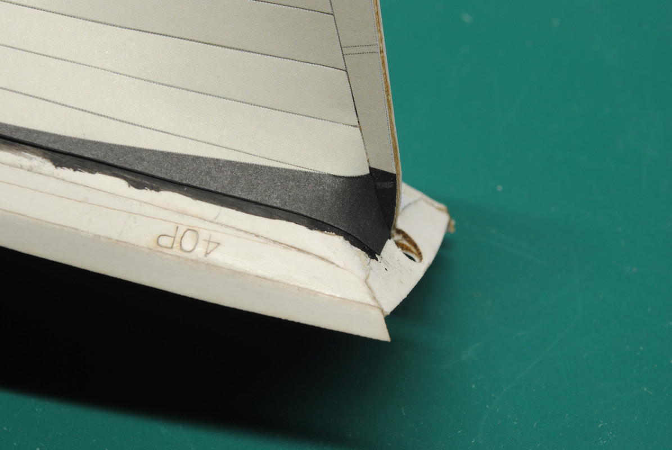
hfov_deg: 24.6
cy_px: 225
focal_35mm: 82
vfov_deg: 16.6
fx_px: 1542
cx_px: 336
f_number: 11
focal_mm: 55
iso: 100
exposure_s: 1/4
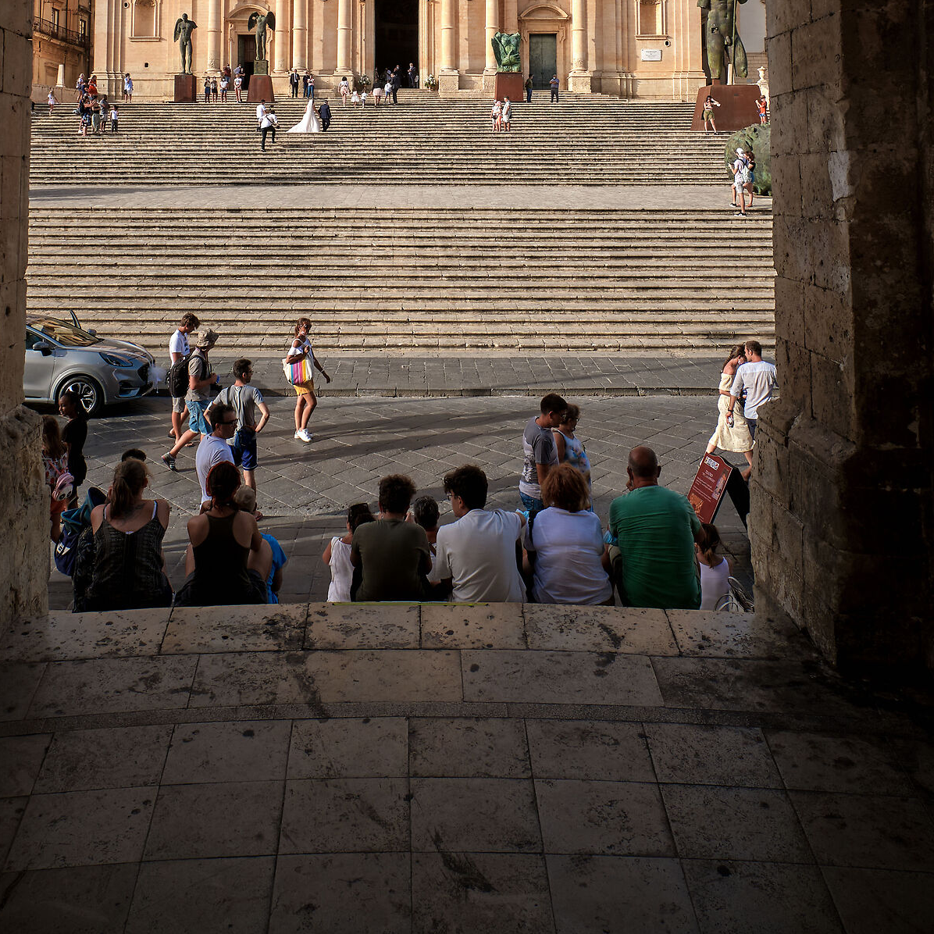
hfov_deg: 55.5
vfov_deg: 49.7
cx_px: 415
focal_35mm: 29
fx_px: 885
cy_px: 98
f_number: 10
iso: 125
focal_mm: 11
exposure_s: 1/200
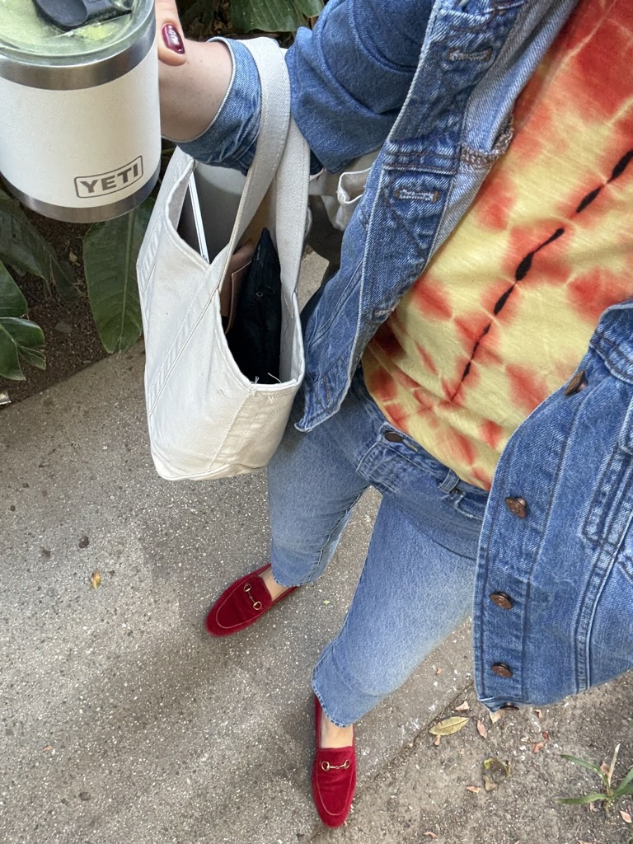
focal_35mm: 30
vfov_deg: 60.0
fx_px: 731
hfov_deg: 46.8
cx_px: 316
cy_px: 422
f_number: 1.9
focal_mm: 2.69
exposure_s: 1/60
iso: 100
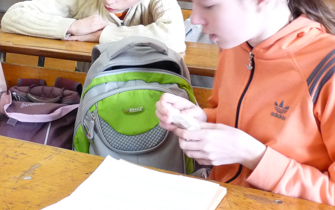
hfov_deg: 30.3
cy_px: 50
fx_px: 612
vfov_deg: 19.3
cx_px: 98
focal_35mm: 67
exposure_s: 1/30
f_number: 2.8
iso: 320
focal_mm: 4.9
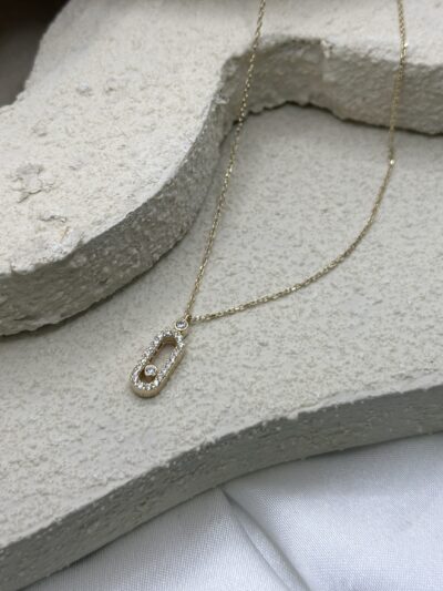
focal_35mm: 48
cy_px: 296
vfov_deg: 39.6
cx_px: 222
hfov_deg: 30.3
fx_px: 819
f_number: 1.78
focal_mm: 6.86
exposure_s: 1/1848
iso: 80
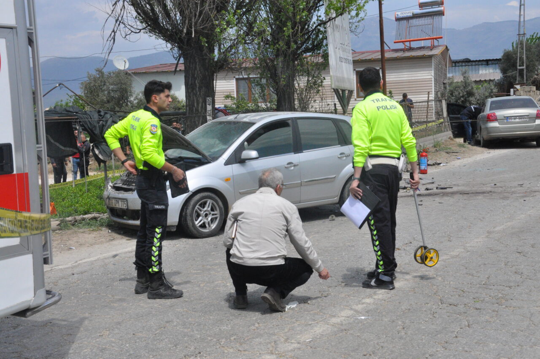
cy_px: 180
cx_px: 270
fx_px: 854
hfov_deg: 35.1
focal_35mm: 57
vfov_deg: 23.7
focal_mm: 38
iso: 2000
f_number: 18
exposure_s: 1/1250
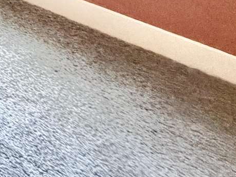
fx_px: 641
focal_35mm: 94
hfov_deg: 13.9
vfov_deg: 12.3
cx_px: -343
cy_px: -253
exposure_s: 1/60
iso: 640
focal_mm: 2.22
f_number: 2.2
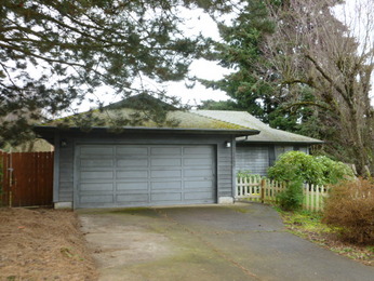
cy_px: 140
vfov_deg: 44.2
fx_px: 346
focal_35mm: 32
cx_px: 187
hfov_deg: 56.8
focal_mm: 5.7
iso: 100
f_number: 3.5
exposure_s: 1/60
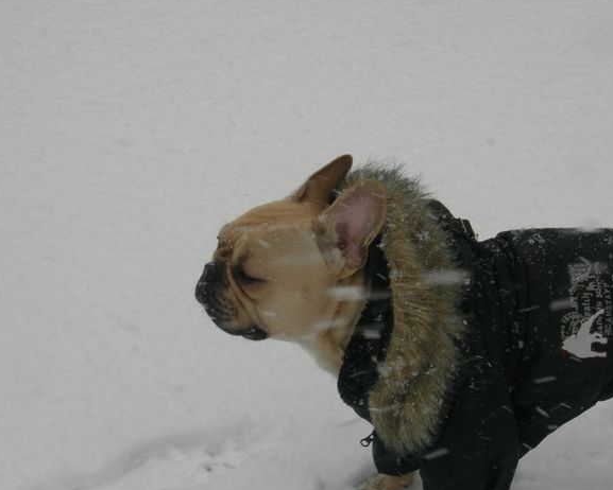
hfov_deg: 20.8
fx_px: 1670
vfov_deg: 16.7
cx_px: 336
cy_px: 248
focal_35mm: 92
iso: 64
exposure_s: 1/130
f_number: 5.8
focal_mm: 17.7
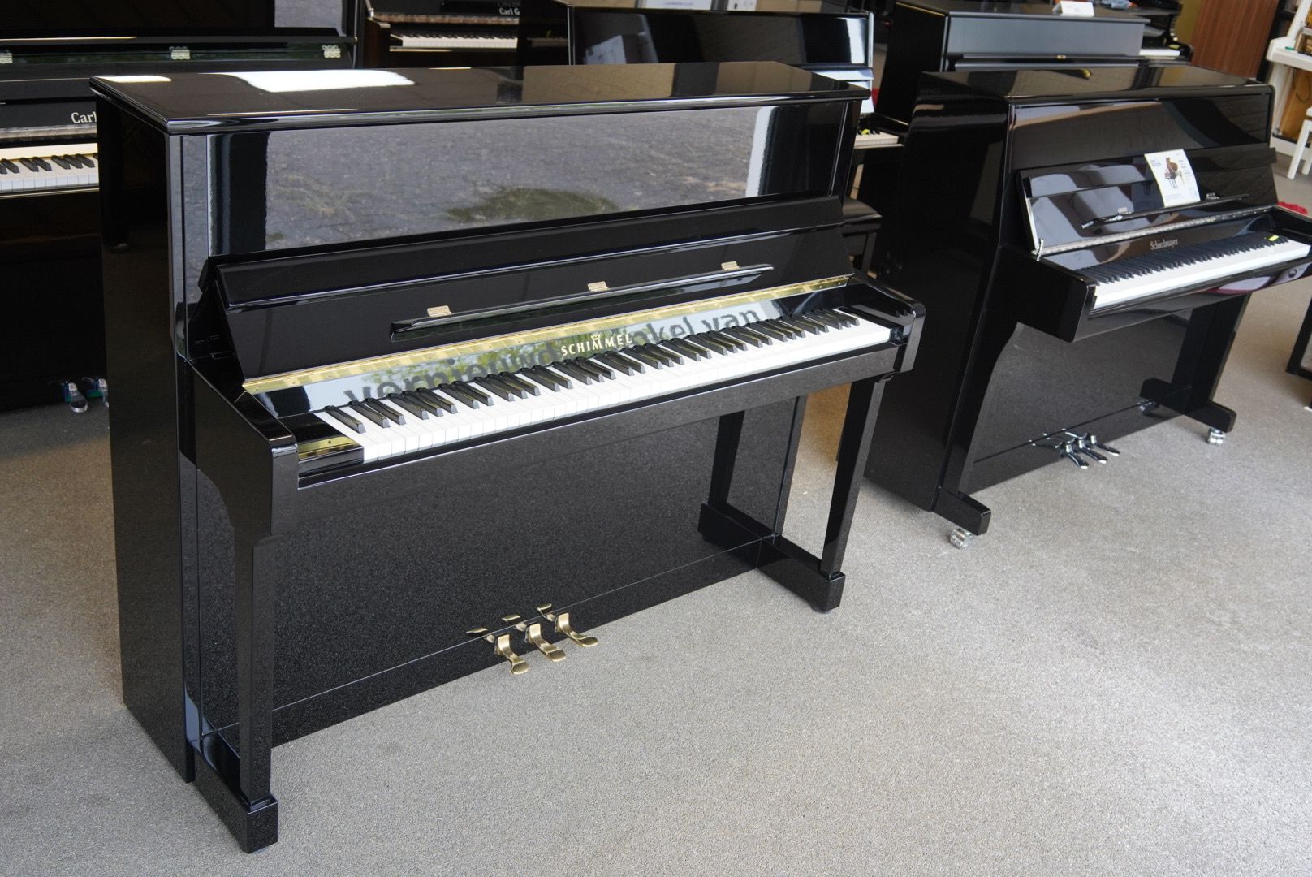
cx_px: 656
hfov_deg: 54.4
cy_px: 438
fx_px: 1276
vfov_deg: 37.9
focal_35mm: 35
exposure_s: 1/60
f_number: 6.3
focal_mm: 35
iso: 1000
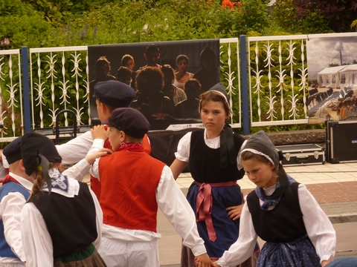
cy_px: 134
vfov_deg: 8.8
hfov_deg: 11.7
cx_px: 178
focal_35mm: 169
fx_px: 1743
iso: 80
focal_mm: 27.8
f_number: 4.5
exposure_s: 1/200
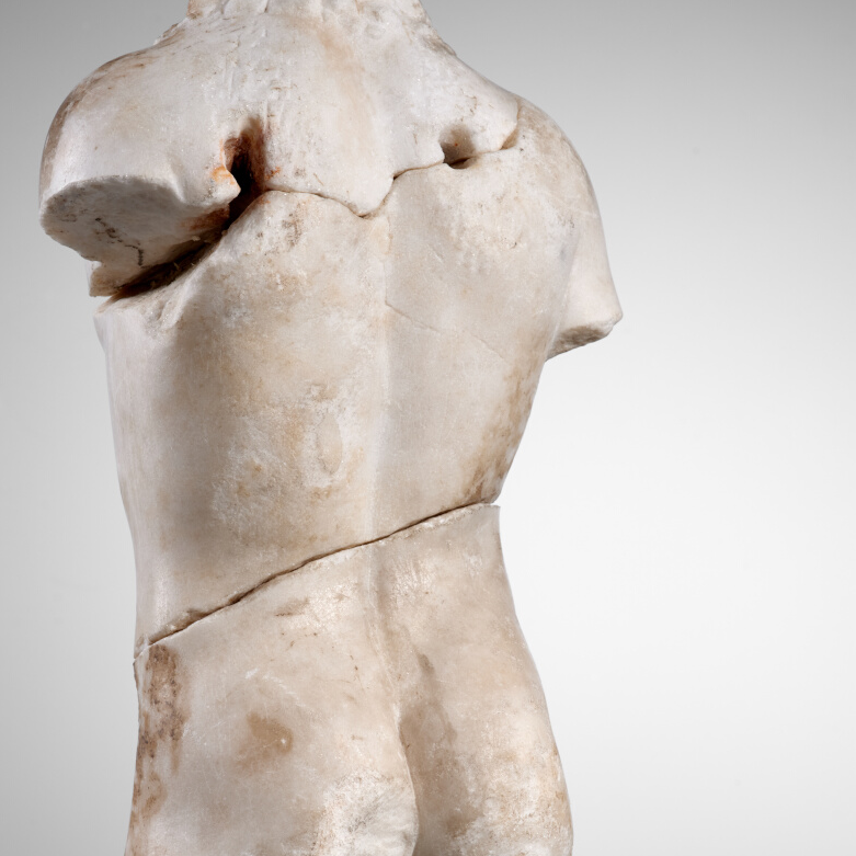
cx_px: 328
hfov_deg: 18.3
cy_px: 570
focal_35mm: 95
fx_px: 2658
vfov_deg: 18.2
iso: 200
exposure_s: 1/60
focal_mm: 80
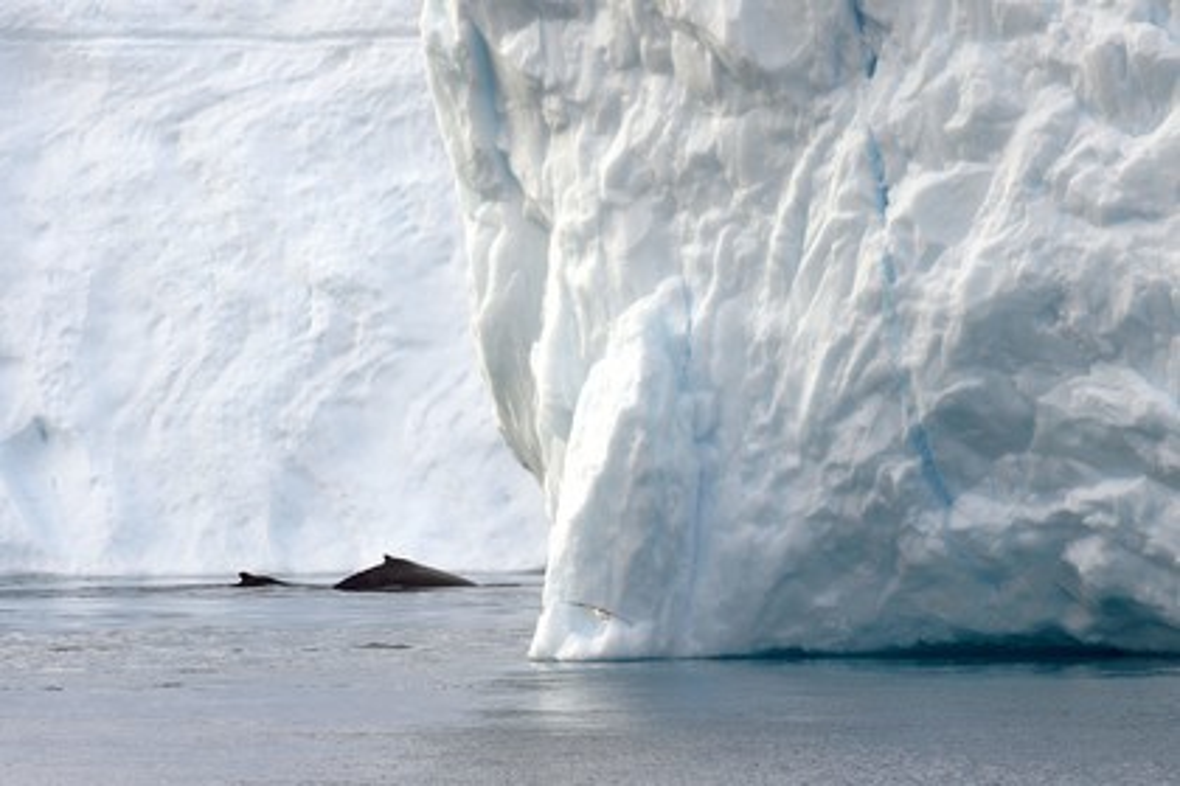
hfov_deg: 7.4
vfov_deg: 4.9
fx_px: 9177
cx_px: 590
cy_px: 393
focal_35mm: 280
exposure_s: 1/640
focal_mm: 280
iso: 400
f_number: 9
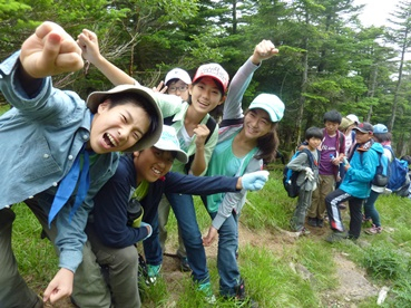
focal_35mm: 25
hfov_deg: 69.4
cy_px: 154
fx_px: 297
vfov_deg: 54.8
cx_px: 206
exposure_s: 1/30
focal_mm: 4.1
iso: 200
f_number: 3.3
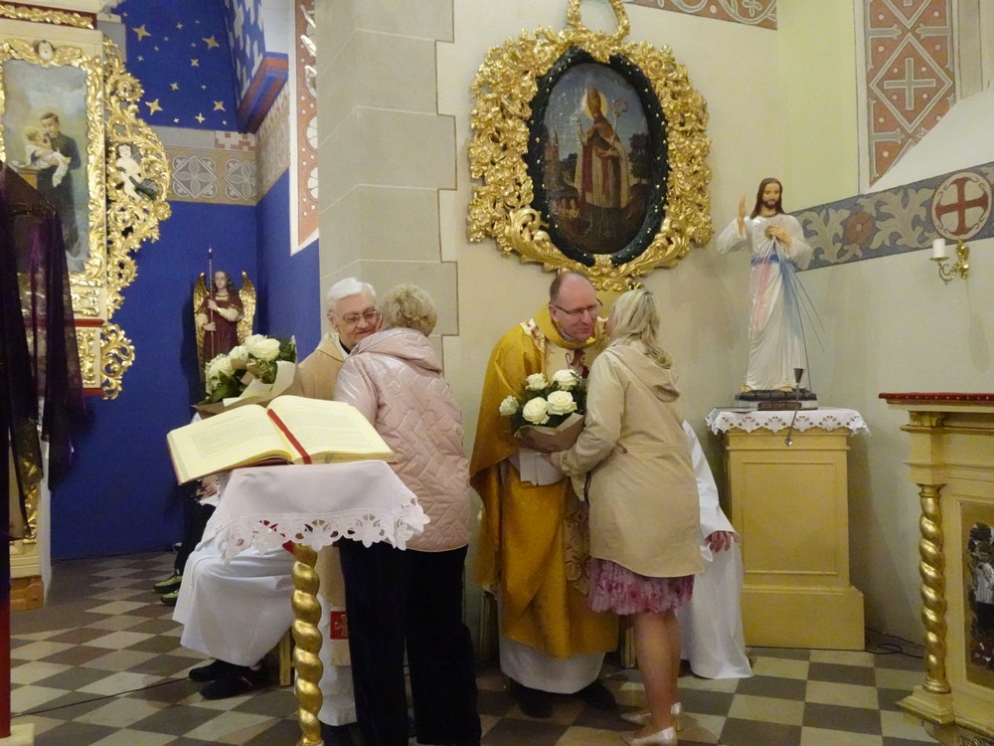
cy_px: 373
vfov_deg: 46.8
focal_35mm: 30
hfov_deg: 60.0
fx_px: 861
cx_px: 497
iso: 2500
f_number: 3.5
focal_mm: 5.11
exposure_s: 1/60
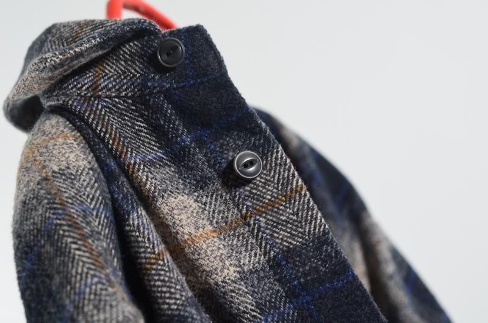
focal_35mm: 60
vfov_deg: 22.5
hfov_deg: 33.5
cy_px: 162
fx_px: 812
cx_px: 244
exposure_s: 1/30
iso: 800
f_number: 7.1
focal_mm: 40
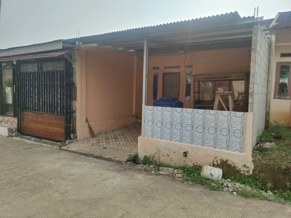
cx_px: 146
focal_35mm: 25
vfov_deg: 54.9
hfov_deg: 69.4
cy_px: 109
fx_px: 210
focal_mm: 4.71
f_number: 1.79
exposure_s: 1/245
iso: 100
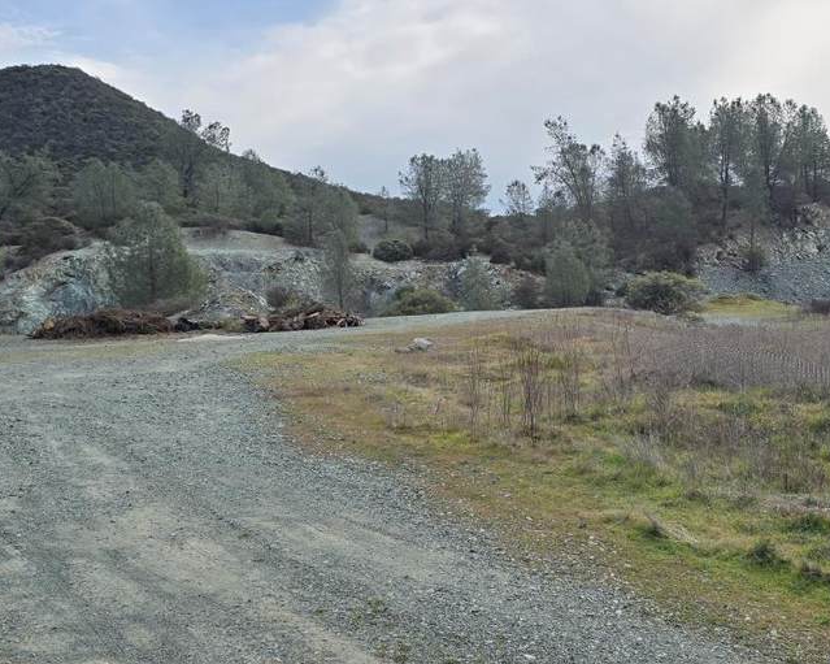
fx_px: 1105
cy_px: 311
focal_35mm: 45
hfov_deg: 41.0
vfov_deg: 33.4
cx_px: 490
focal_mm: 6.3
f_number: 1.7
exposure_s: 1/1258
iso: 12
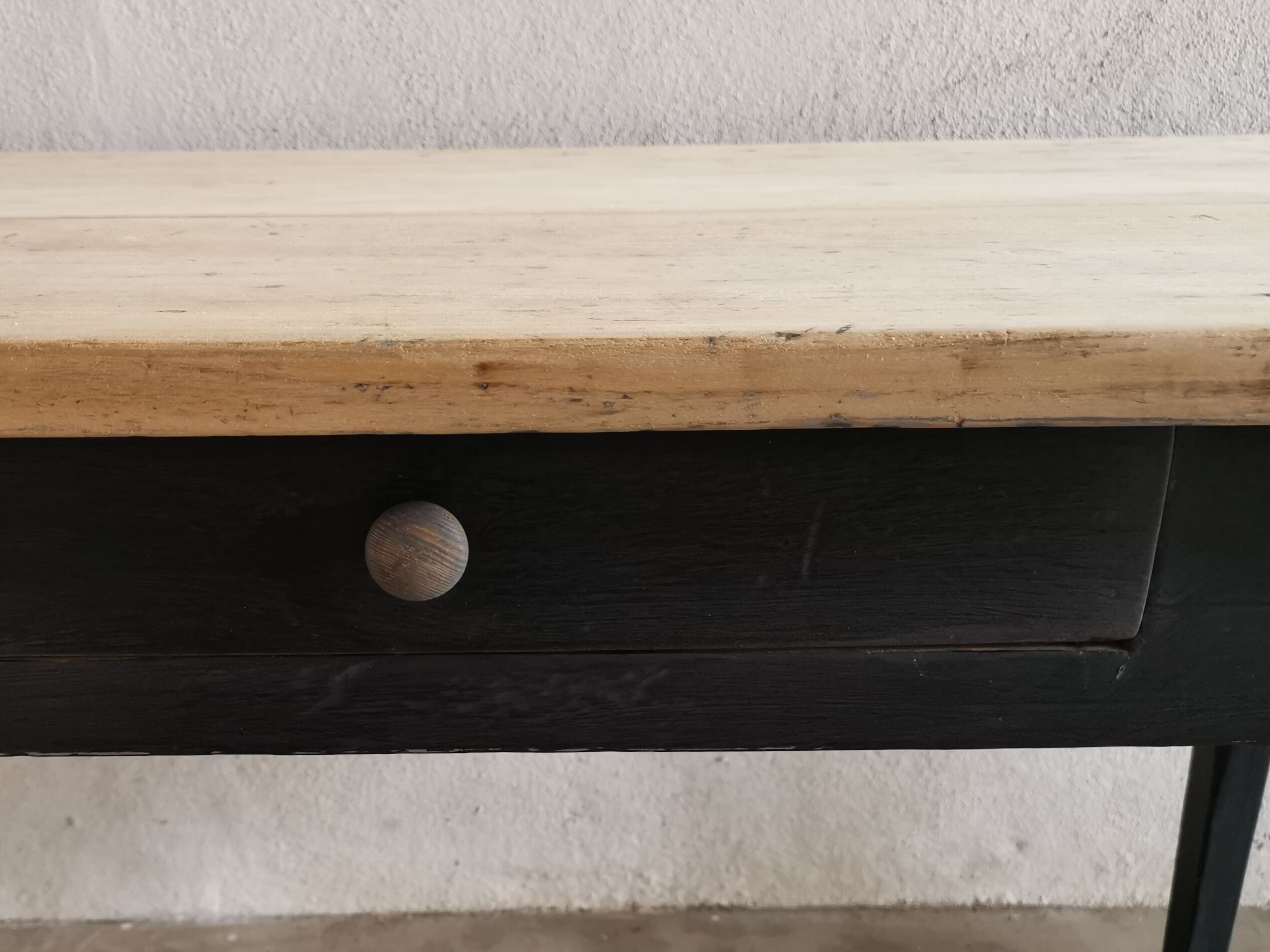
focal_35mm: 39
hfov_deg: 47.2
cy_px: 634
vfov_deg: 36.4
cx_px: 442
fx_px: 1431
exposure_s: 1/50
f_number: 1.8
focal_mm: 5.58
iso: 250
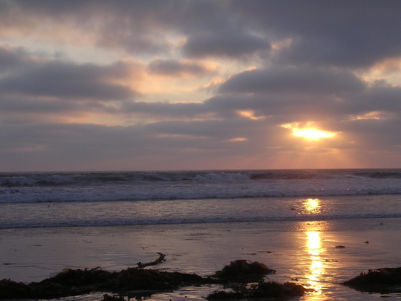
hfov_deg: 22.8
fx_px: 996
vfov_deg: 17.2
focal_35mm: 86
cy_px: 150
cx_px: 200
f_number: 4.1
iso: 100
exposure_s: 1/255
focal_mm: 13
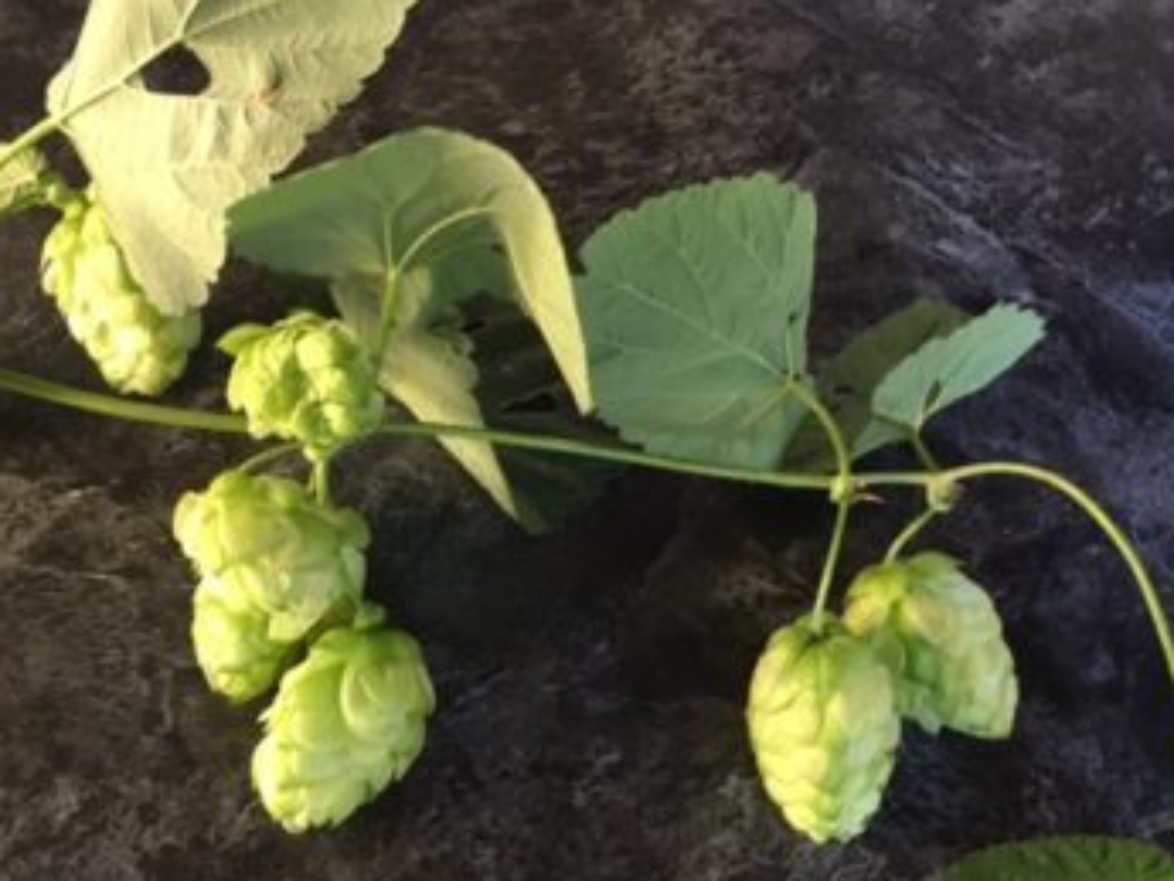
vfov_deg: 33.9
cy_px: 628
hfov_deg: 44.8
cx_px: 575
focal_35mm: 42
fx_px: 1425
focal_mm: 4.15
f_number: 2.2
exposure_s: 1/33
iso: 160
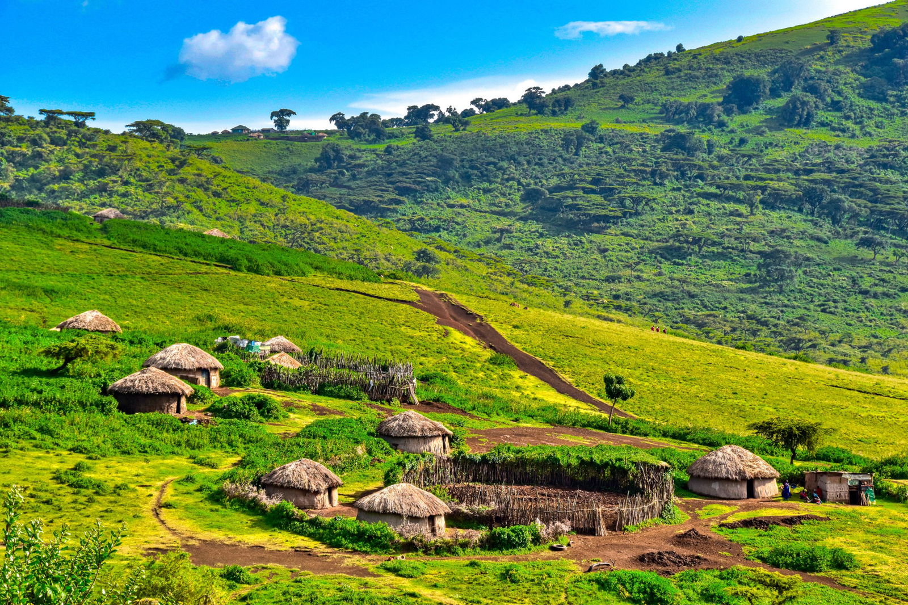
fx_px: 3101
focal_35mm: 123
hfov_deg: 16.7
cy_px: 302
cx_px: 454
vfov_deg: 11.1
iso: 400
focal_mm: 82
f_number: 10
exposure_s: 1/320
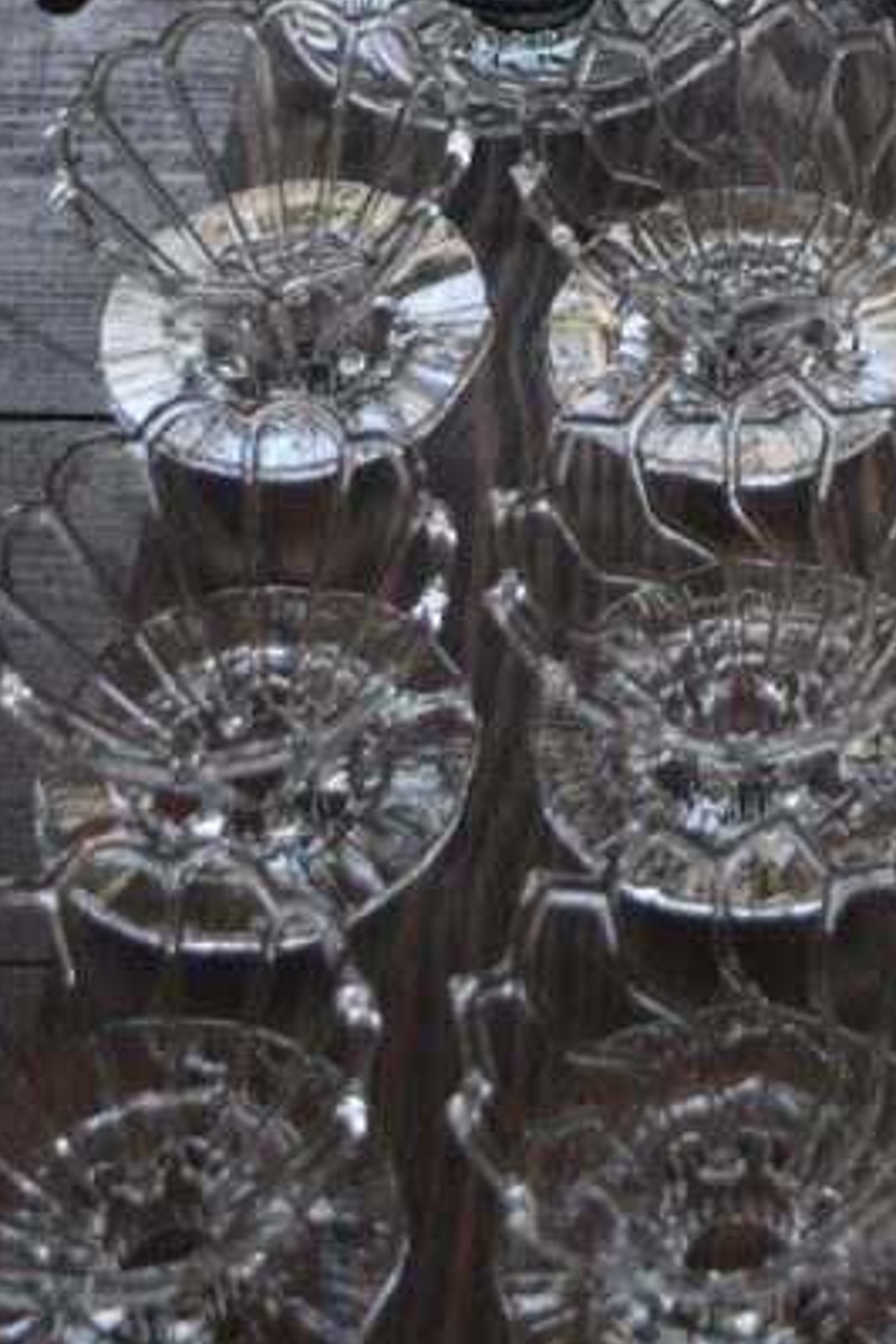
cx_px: 1029
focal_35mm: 100
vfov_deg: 19.5
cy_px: -135
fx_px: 3733
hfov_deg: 13.4
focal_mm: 26
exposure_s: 1/60
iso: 560
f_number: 4
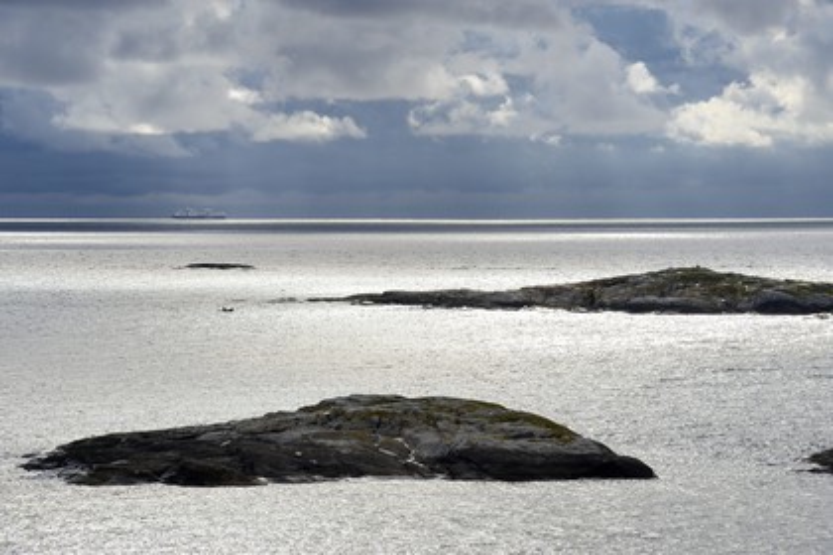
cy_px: 278
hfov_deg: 10.3
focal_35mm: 200
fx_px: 4627
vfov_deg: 6.9
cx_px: 416
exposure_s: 1/320
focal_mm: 200
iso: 200
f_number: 20
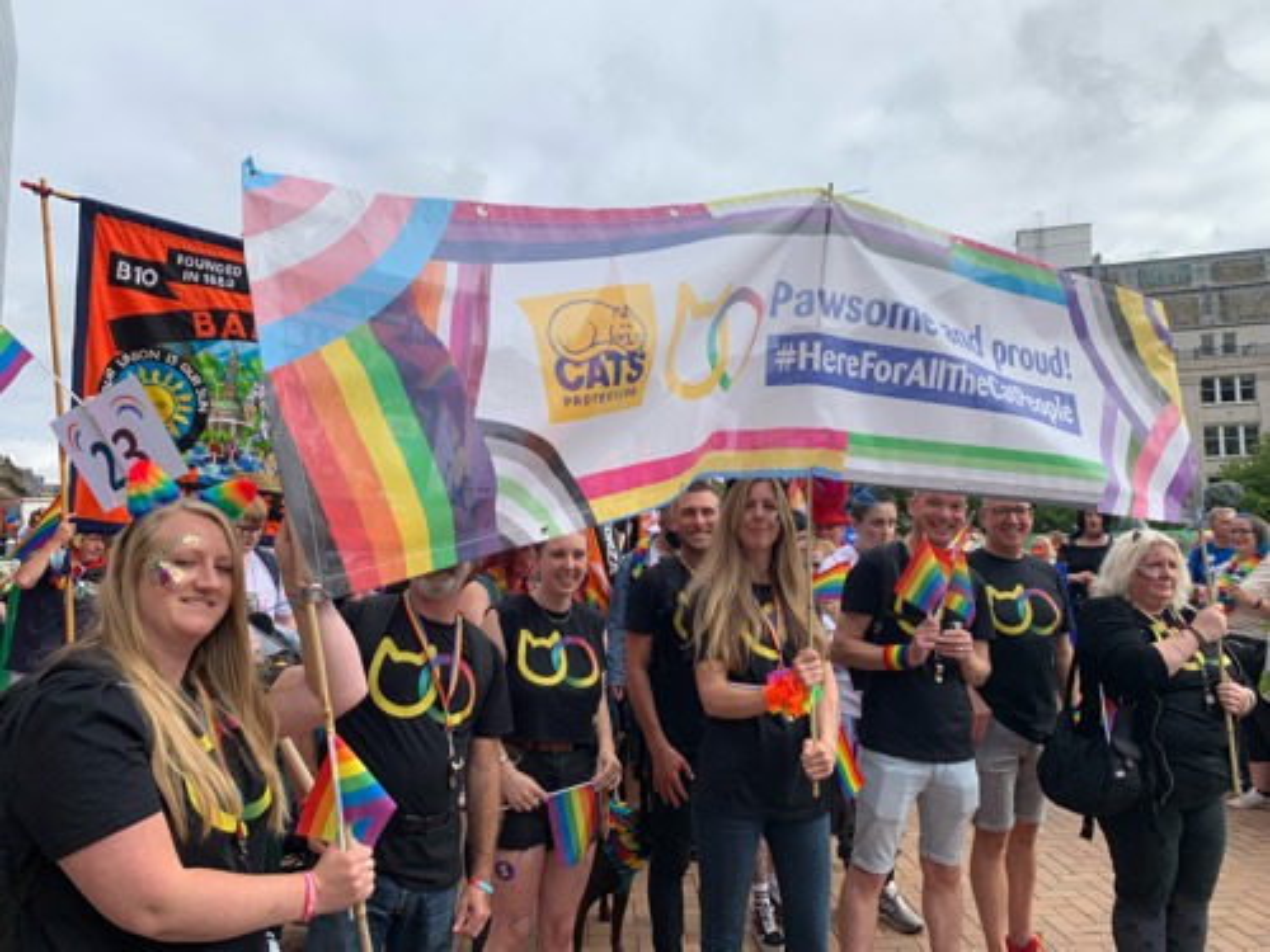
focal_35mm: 26
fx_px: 954
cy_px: 476
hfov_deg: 67.3
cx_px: 635
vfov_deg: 53.1
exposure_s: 1/1953
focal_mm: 4.25
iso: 25
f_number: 1.8
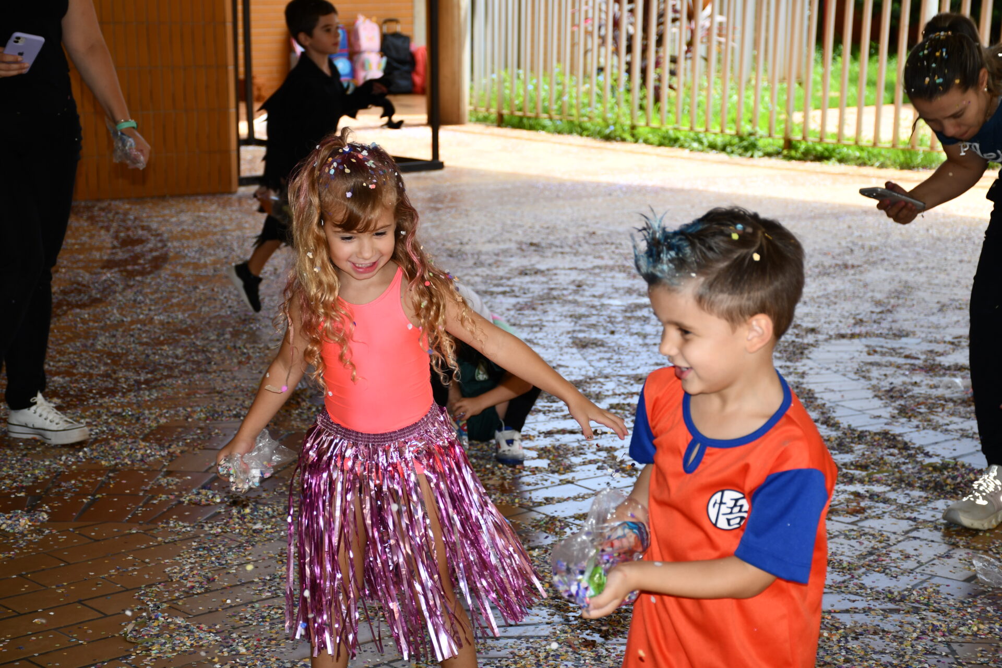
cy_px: 334
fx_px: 2171
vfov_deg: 17.5
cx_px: 501
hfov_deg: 26.0
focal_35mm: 78
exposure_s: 1/250
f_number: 4.8
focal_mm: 52
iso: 200
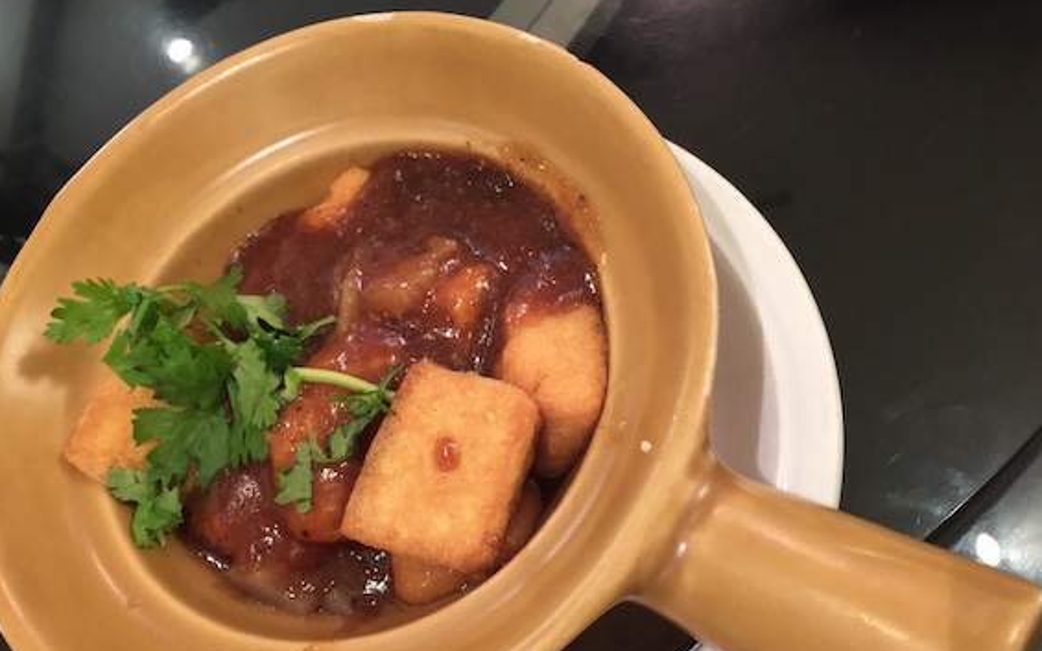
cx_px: 520
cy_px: 376
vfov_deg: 40.5
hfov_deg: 61.2
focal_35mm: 31
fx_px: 880
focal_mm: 4.15
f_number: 2.2
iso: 80
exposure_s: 1/4
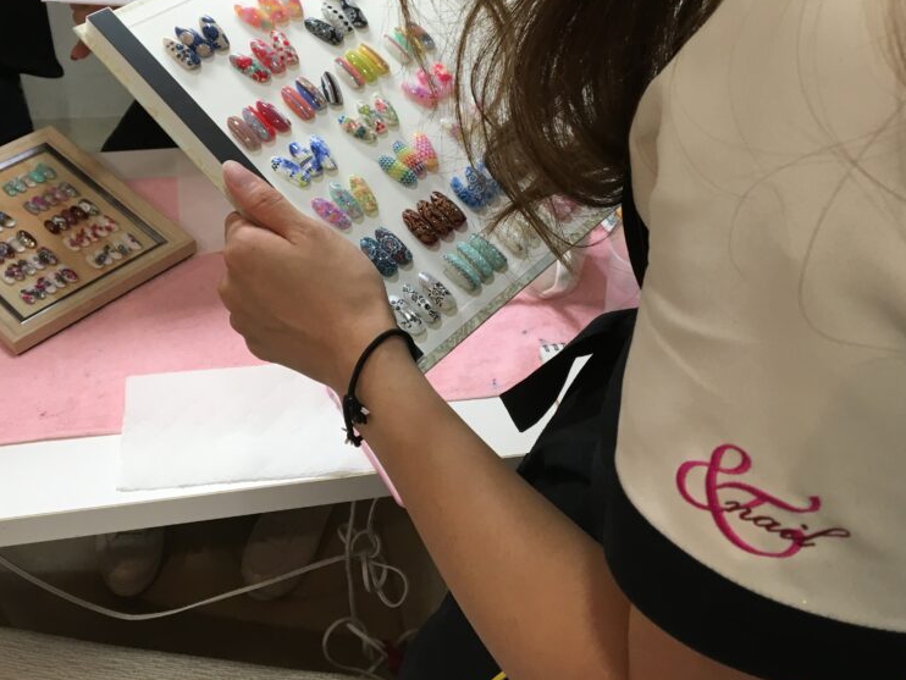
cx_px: 408
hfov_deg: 46.7
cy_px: 221
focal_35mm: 40
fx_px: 1047
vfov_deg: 35.6
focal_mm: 4.15
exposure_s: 1/30
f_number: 2.2
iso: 32
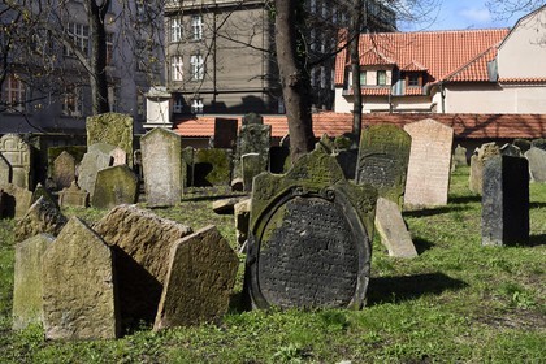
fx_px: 576
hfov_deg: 50.7
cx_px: 273
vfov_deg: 35.1
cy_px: 182
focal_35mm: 38
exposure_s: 1/160
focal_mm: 38
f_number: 18
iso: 400
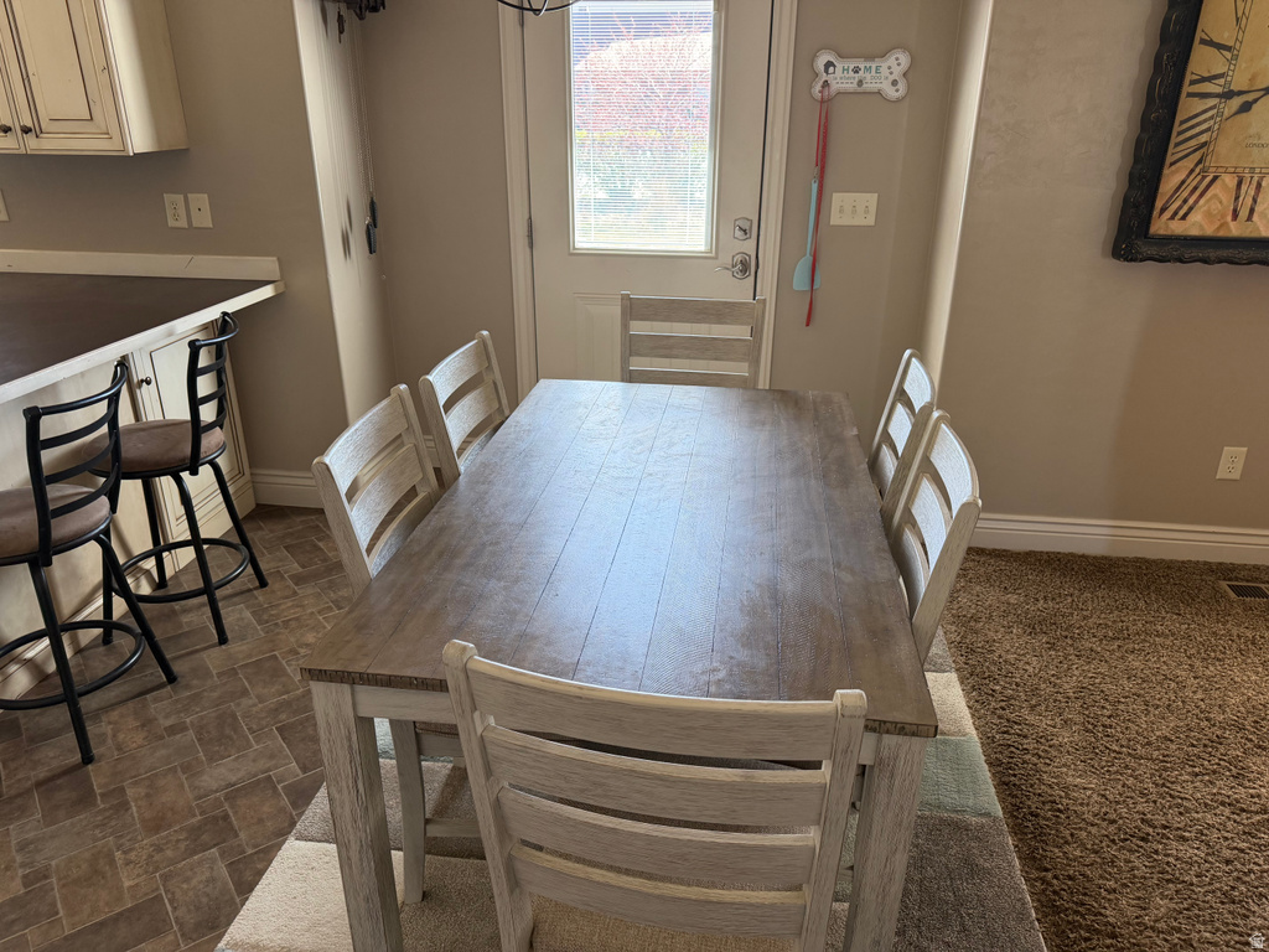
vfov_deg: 56.8
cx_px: 634
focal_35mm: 24
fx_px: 880
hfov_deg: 71.6
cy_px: 476
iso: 200
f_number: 1.78
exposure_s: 1/83
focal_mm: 6.76
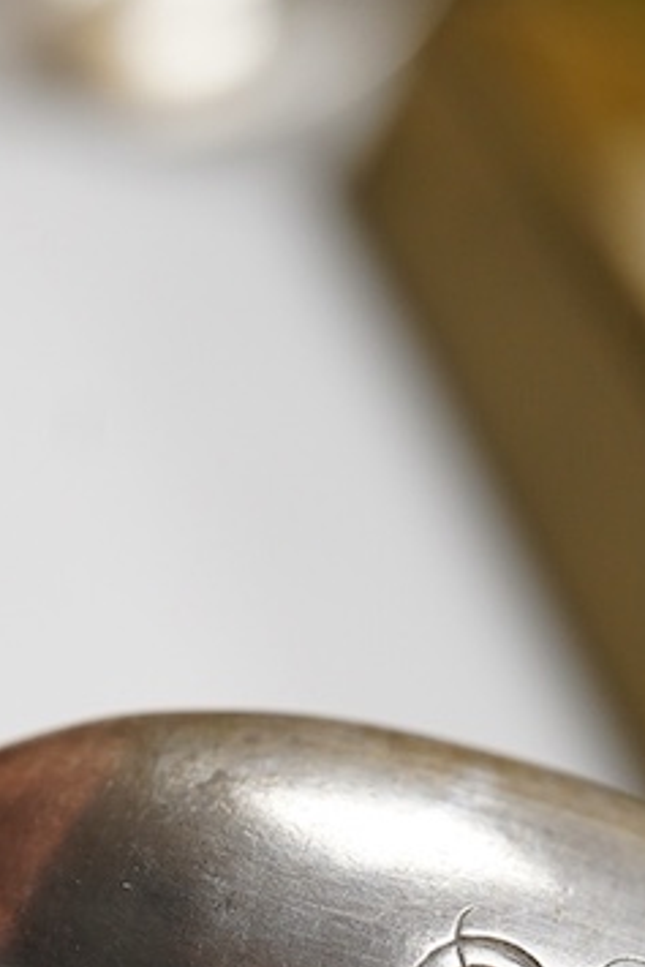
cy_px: 937
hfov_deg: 12.0
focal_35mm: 114
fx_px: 3061
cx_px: 397
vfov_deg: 17.6
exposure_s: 1/125
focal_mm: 30
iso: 800
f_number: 9
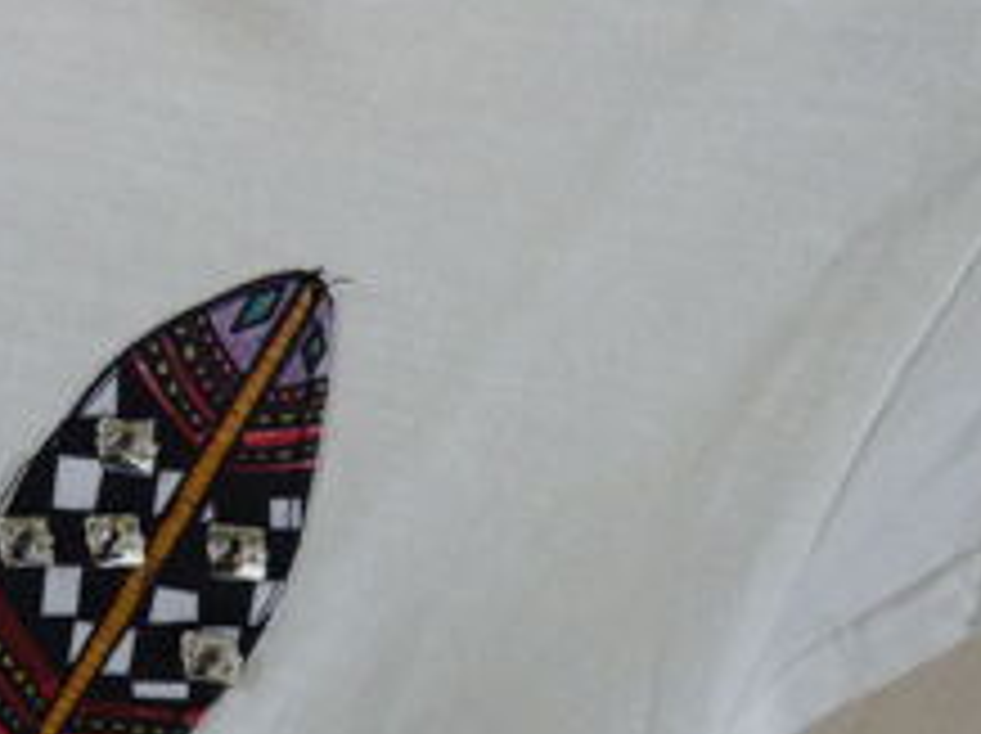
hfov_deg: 28.6
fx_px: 1812
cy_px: 248
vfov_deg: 22.8
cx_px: 18
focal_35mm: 64
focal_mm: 5.1
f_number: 2.8
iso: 125
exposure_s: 1/30
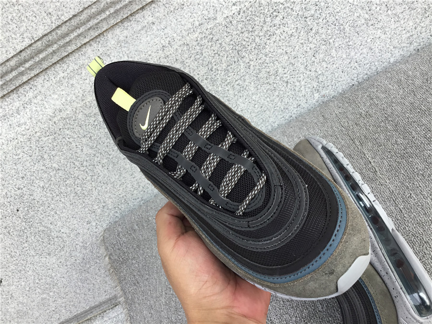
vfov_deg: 45.4
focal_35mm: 31
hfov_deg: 58.4
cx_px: 216
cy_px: 162
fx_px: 387
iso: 25
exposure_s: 1/289
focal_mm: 3.3
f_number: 2.4
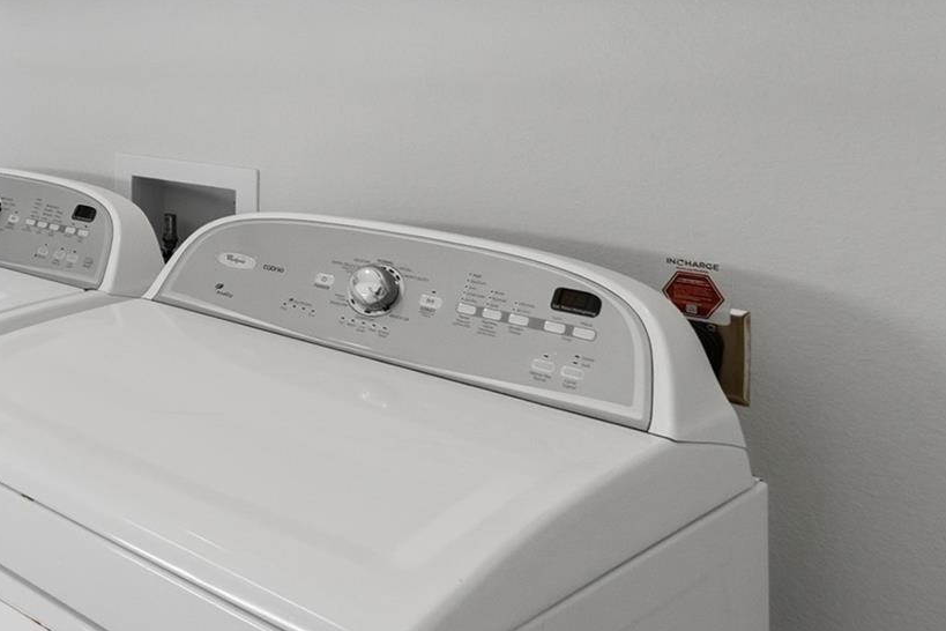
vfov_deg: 30.5
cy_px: 24
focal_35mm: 41
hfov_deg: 36.4
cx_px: -192
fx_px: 1084
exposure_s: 1/400
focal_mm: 16.5
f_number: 9
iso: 640
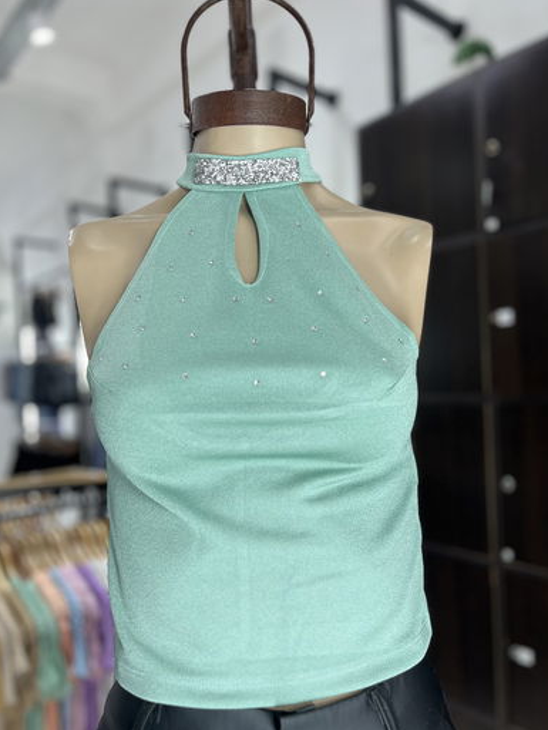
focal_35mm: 27
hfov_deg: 51.4
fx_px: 570
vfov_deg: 65.3
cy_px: 375
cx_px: 280
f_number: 1.6
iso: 50
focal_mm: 5.1
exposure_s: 1/100
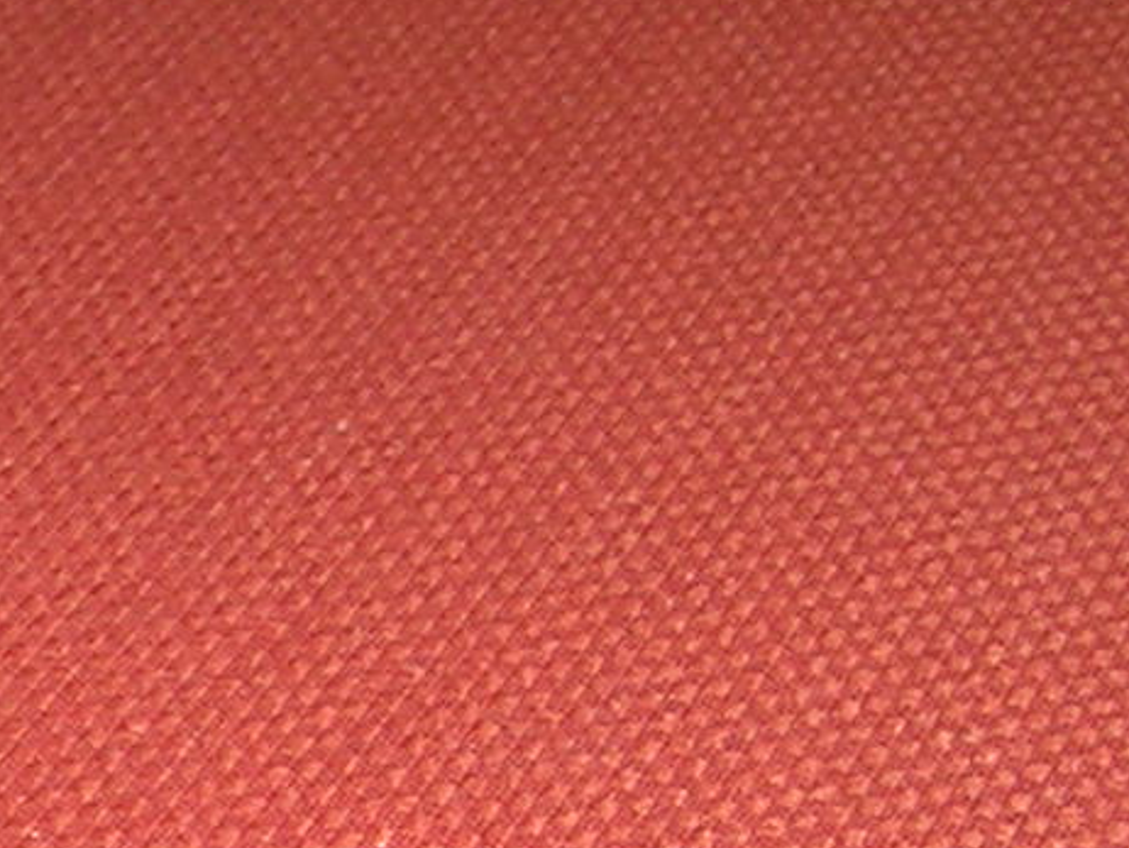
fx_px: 5058
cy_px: 728
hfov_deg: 11.8
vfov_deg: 9.5
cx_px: -846
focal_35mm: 155
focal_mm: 5.4
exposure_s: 1/60.1
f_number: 4.8
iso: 50
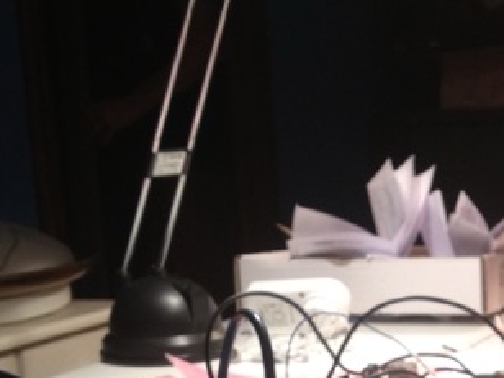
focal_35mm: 91
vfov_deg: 15.7
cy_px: 427
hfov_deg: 21.0
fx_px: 1325
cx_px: 473
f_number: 2.4
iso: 160
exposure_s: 1/20
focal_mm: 4.28
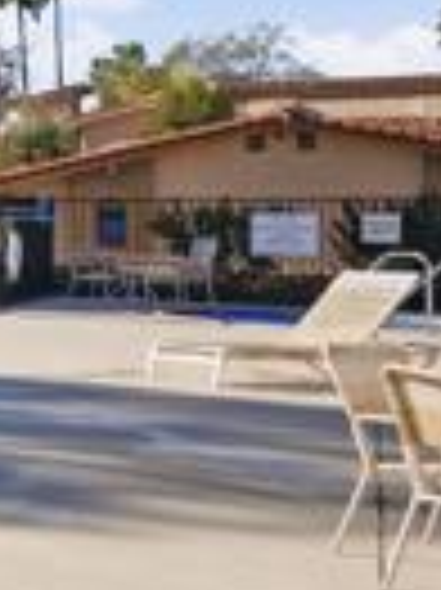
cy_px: 209
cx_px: -738
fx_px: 1276
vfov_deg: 25.9
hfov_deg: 12.7
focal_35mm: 75
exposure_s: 1/3200
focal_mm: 16
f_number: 8
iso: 250
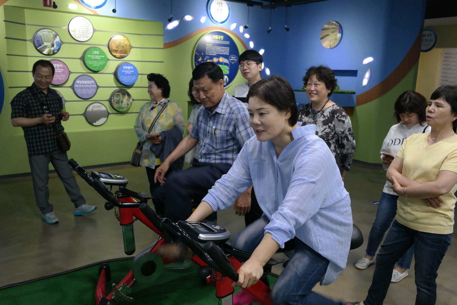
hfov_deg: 61.9
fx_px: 381
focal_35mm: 30
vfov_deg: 43.6
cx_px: 228
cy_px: 152
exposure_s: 1/40
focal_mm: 20
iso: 800
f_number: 3.5
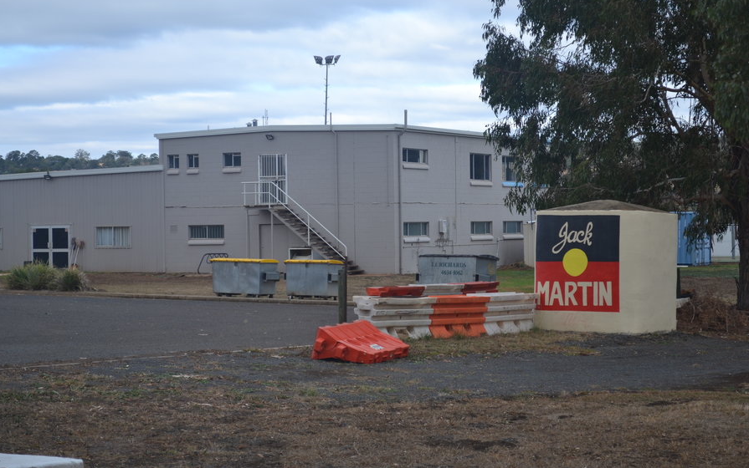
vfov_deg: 15.5
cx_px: 375
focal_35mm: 85
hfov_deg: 24.5
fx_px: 1726
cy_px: 226
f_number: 6.3
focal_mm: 55
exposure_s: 1/160
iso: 100
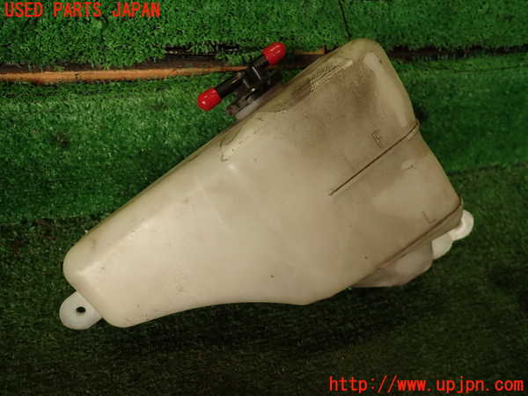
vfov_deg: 54.9
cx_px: 264
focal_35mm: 25
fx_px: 381
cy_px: 198
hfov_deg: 69.4
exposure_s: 1/100
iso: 100
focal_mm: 4.5
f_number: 2
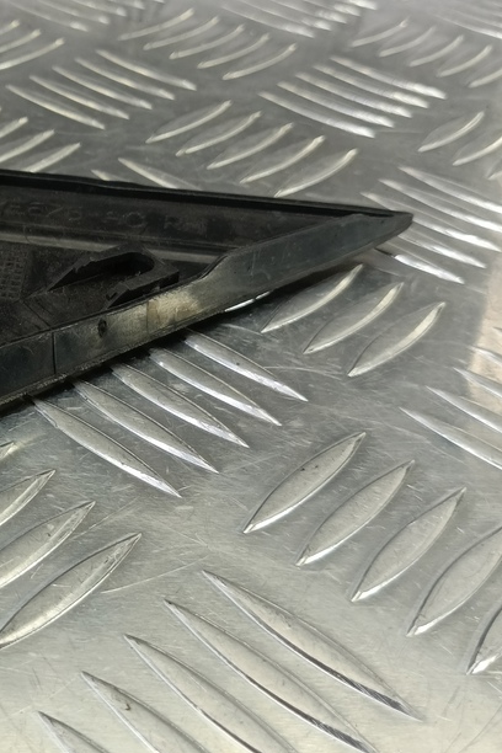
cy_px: 335
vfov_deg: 48.4
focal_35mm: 40
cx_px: -79
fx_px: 837
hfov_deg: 29.4
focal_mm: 4.11
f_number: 1.6
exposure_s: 1/50
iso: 142
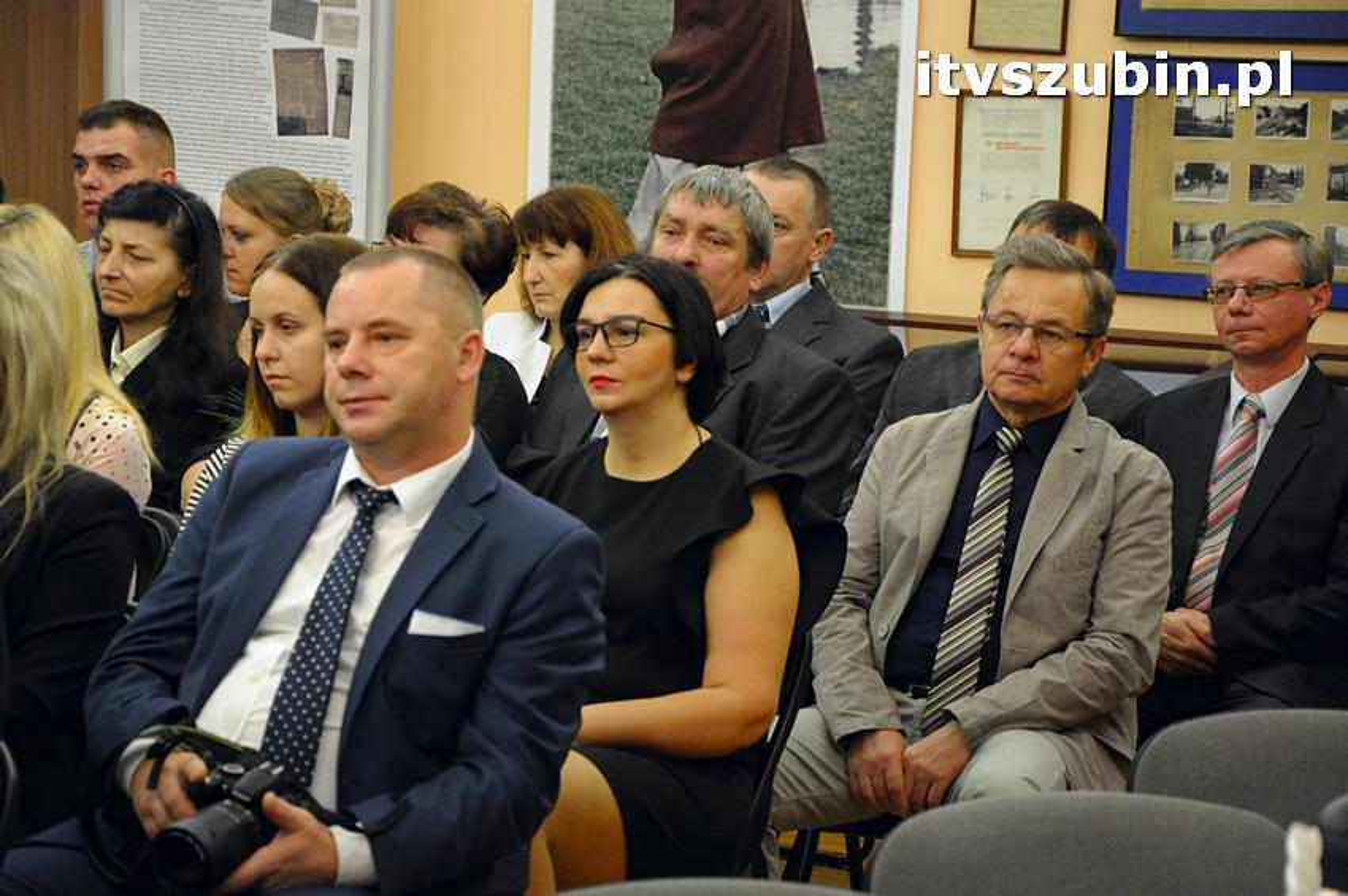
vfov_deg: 11.4
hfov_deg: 17.1
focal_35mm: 120
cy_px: 448
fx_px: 4489
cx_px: 674
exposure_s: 1/80
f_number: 5.6
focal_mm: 80
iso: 2500
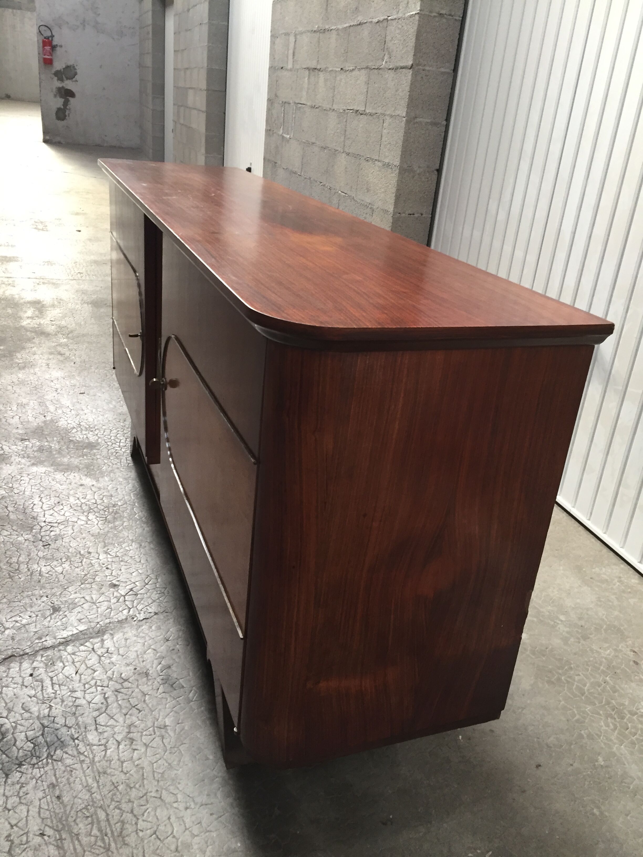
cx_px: 322
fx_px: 718
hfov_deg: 48.2
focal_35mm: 29
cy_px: 428
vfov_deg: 61.7
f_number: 2.2
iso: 160
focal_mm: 4.15
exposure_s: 1/33
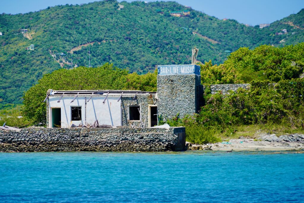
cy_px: 102
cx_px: 152
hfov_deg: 8.6
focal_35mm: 240
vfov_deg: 5.7
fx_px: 2027
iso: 100
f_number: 7.1
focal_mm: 240
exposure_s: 1/320
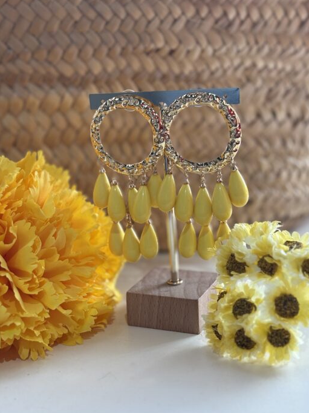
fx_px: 726
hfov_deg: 24.0
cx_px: 151
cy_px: 197
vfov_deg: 31.7
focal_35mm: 61
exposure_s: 1/100
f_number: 1.6
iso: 50
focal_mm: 5.96
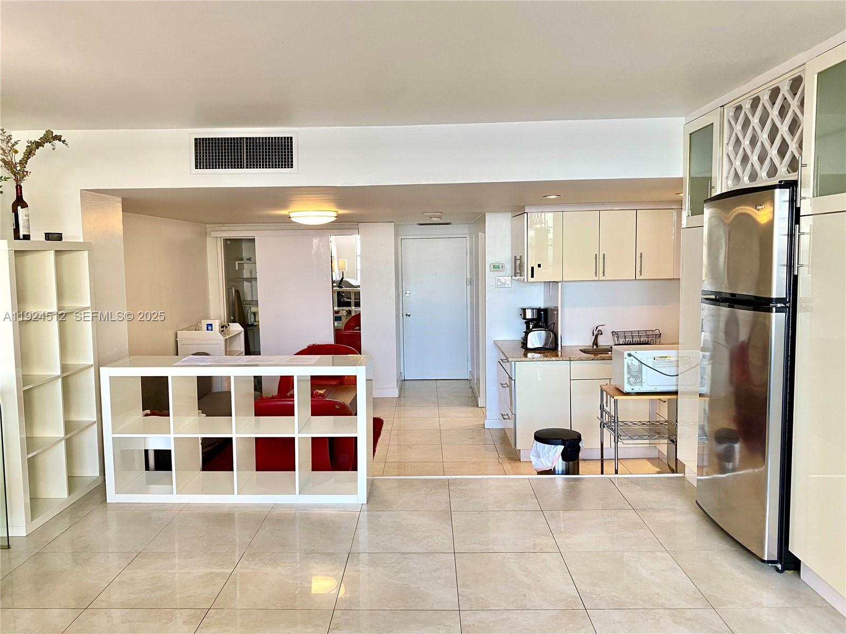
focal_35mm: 26
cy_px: 317
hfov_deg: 67.3
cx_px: 423
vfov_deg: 53.1
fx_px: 635
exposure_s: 1/60
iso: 125
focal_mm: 4.25
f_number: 1.8
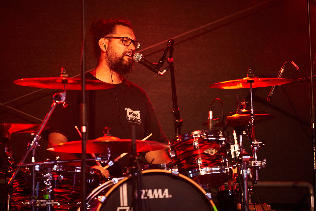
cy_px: 106
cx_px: 158
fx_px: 1755
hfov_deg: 10.3
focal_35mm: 200
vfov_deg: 6.9
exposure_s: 1/250
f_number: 2.8
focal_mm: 200
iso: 6400
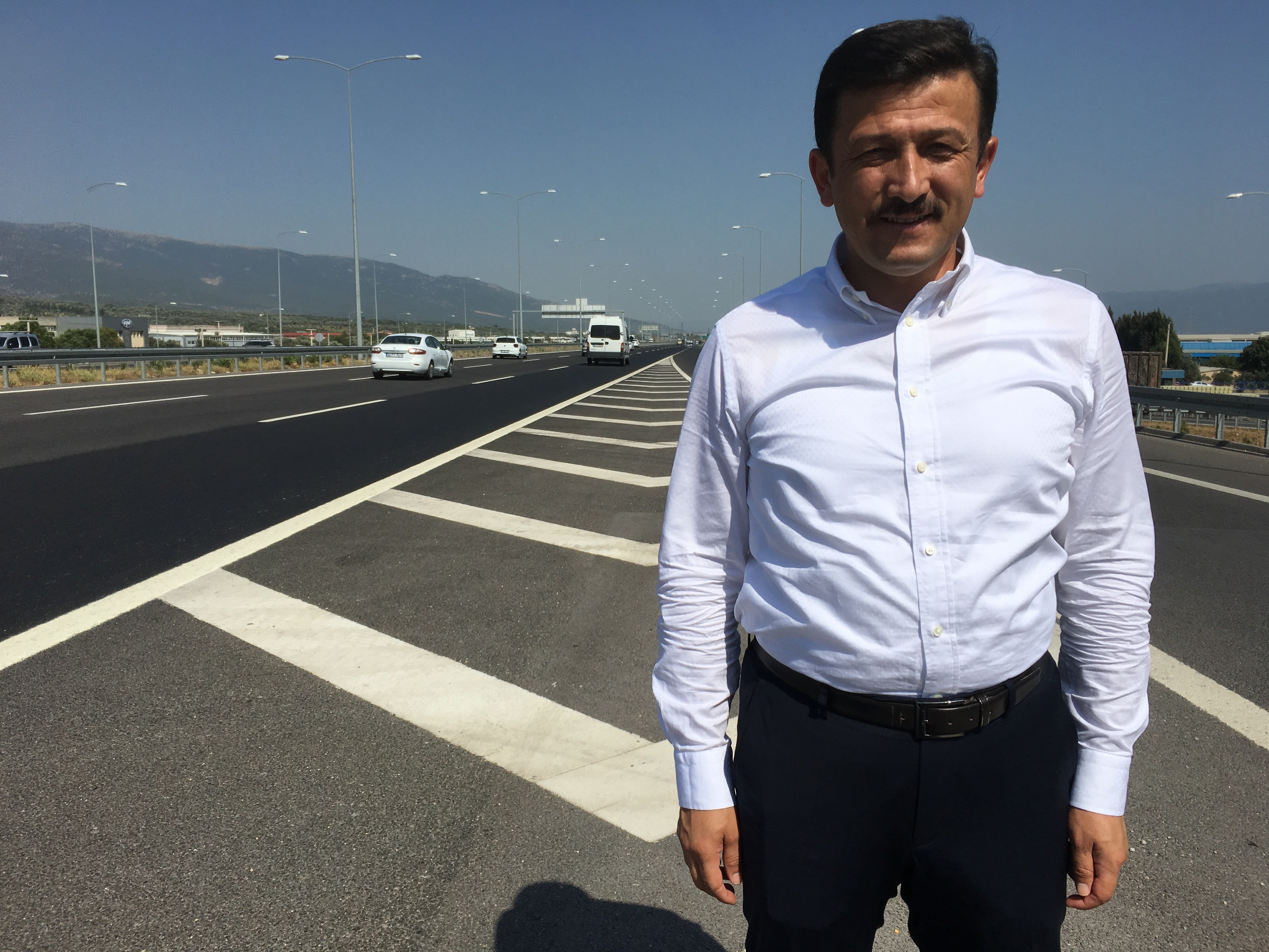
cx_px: 634
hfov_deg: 61.7
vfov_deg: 48.2
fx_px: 1063
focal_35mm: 29
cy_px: 476
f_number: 2.2
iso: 25
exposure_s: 1/3663
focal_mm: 4.15
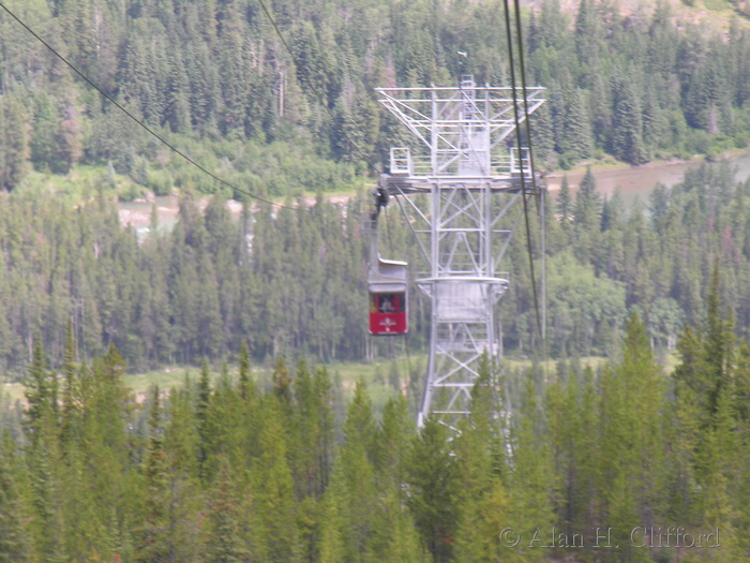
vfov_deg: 4.2
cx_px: 375
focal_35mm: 350
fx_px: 7583
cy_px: 282
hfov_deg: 5.7
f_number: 5.2
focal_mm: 89
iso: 50
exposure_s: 1/98
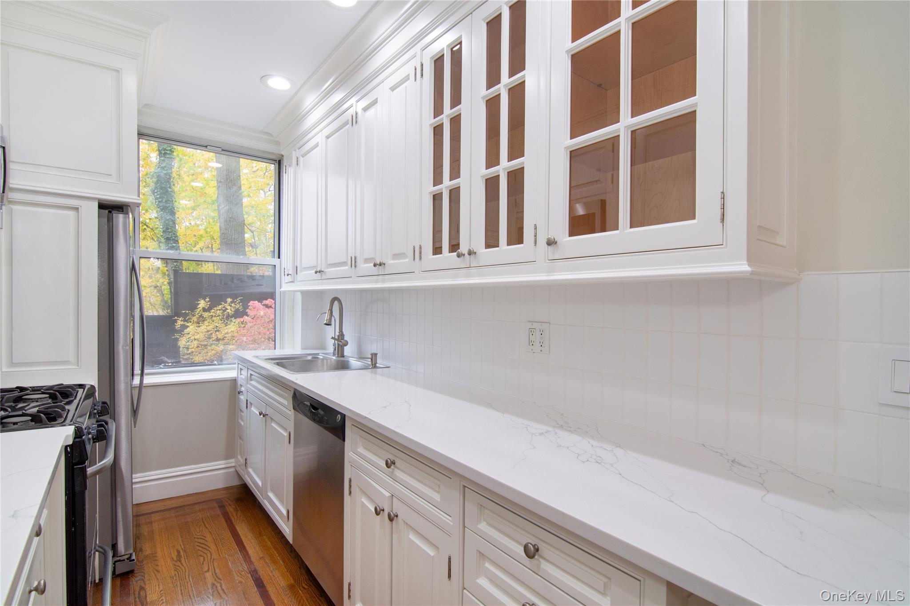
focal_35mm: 16
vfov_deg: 72.0
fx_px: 417
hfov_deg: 95.0
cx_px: 455
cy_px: 303
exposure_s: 1/30
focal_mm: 11
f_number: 8
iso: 640
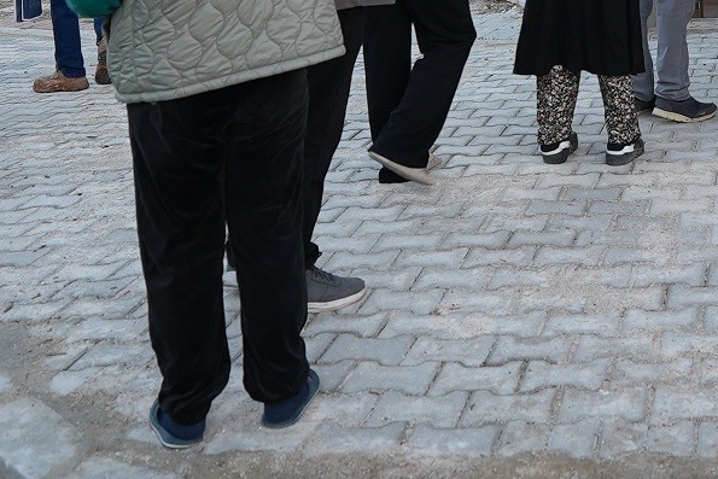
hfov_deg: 31.6
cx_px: 764
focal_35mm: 57
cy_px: -256
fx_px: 1137
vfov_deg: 20.2
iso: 160
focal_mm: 16
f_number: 2.8
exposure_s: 1/100
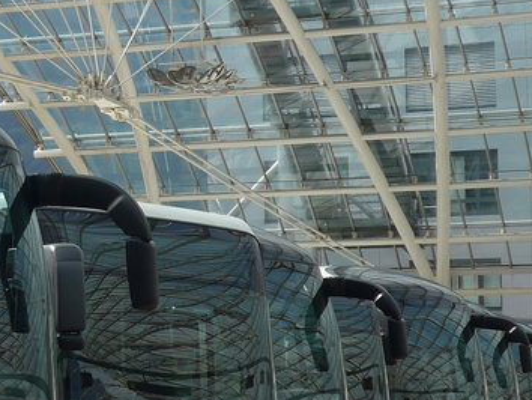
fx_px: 1876
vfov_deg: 12.2
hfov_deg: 15.3
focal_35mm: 122
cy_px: 180
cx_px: -171
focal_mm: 7.5
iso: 80
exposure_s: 1/1000
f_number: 2.8
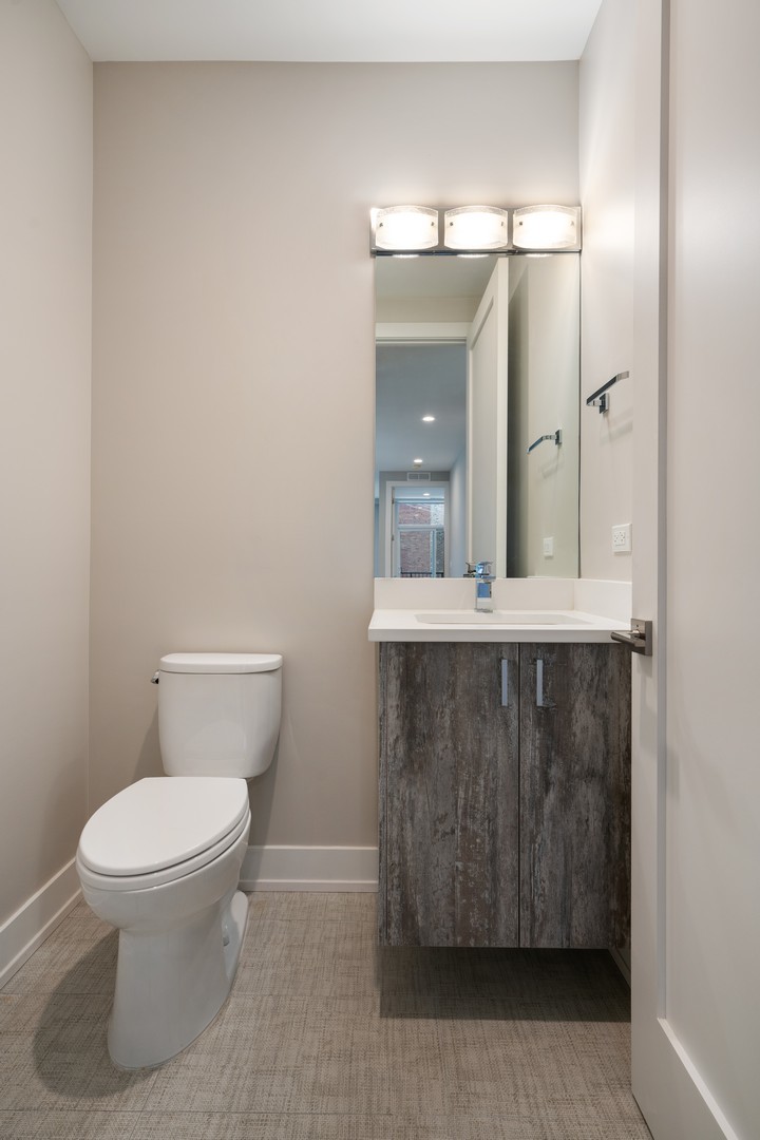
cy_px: 570
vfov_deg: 90.0
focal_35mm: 18
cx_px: 380
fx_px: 570
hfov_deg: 67.4
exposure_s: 1/5
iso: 200
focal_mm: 18
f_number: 8
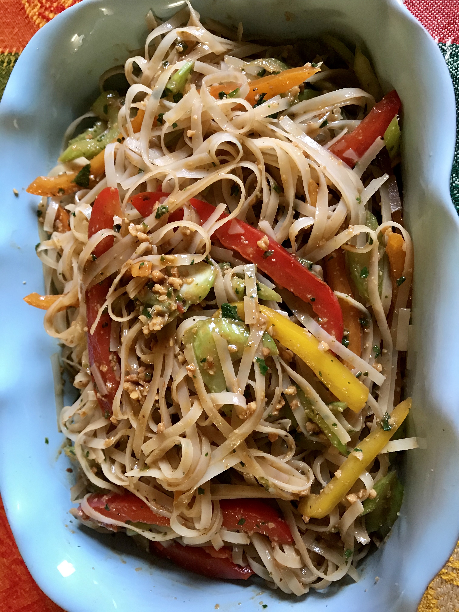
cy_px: 306
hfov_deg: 49.7
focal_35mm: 28
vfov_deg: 63.4
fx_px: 495
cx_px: 230
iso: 80
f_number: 1.8
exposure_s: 1/15
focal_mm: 3.99
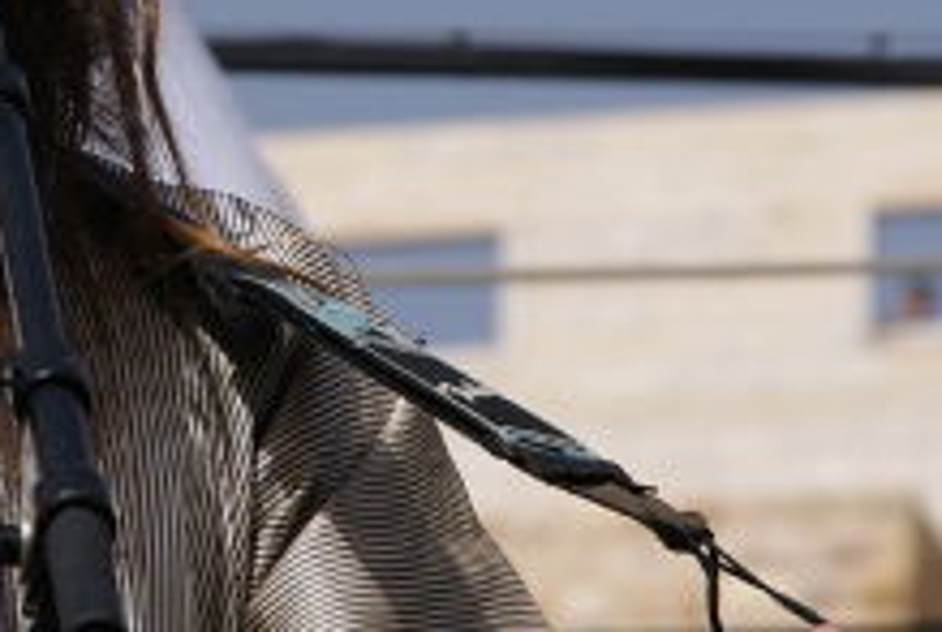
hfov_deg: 3.5
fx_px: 15482
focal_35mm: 590
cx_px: 163
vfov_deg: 2.3
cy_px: 142
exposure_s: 1/400
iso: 100
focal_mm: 135
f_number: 9
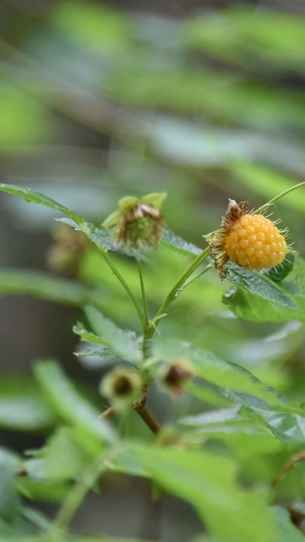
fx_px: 6808
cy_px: 271
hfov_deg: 2.6
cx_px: 255
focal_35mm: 473
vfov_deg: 4.6
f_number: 5.6
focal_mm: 300
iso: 2500
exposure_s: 1/640
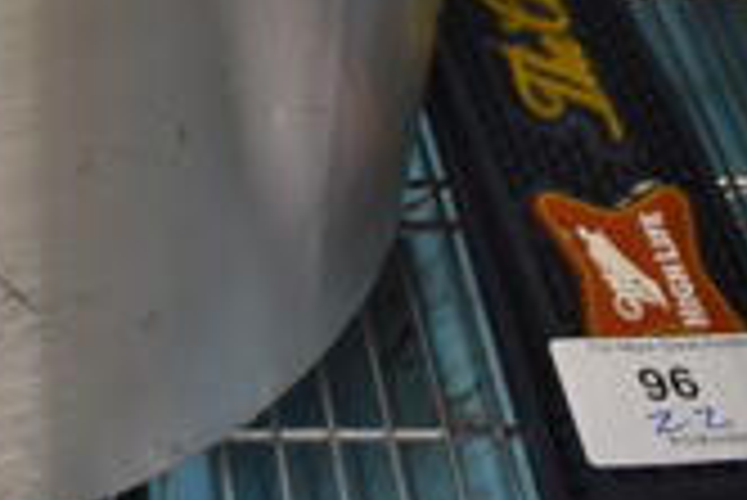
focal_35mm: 99
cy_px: -356
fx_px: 2056
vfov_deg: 12.8
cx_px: -207
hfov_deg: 19.1
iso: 2000
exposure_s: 1/125
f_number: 3.5
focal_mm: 18
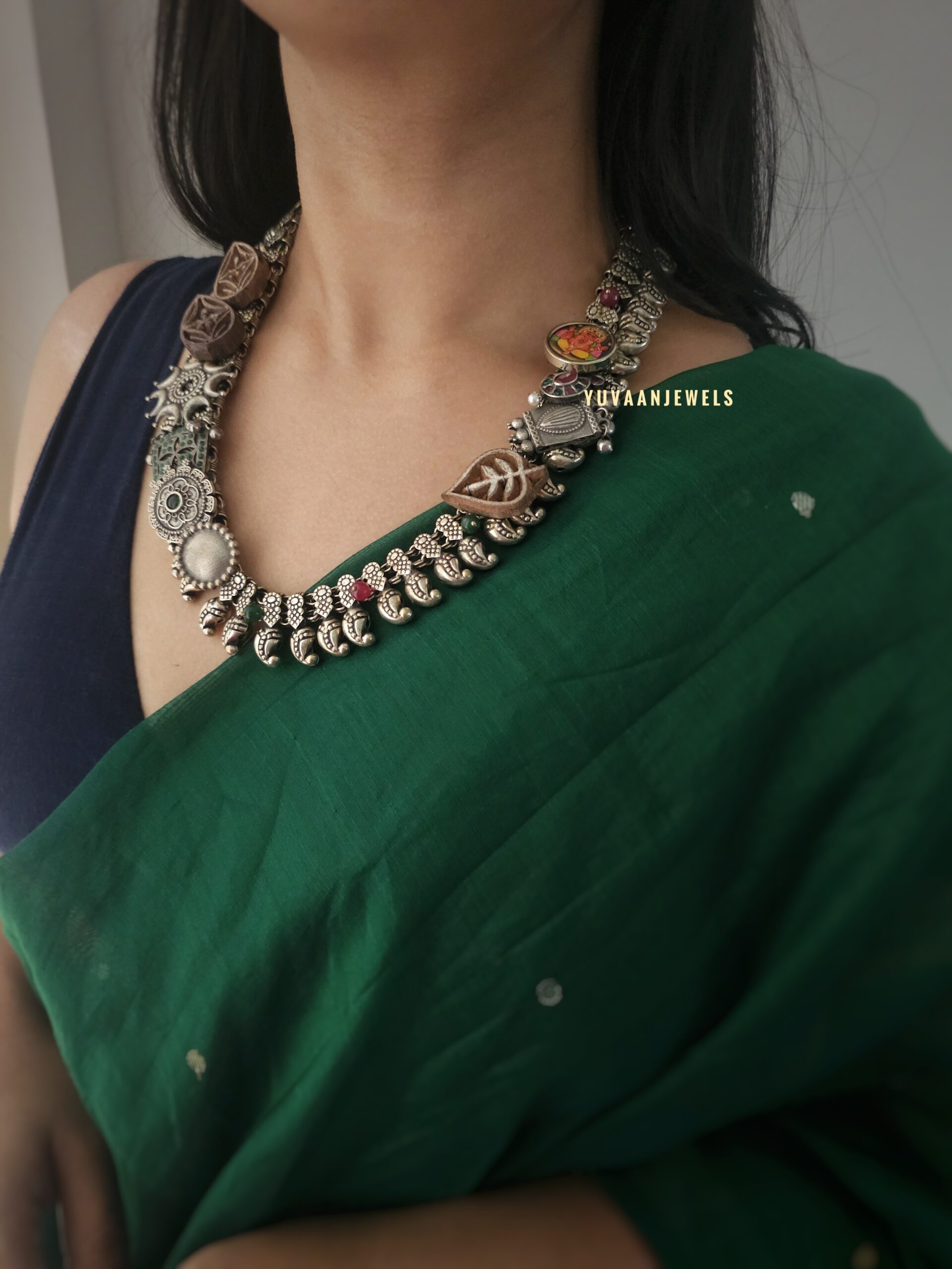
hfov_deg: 58.9
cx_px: 476
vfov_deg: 73.9
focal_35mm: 23
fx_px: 843
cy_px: 634
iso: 500
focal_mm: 6.3
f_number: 1.7
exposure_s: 1/90
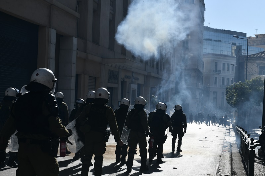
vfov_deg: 19.4
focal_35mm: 70
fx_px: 515
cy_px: 88
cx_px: 132
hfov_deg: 28.8
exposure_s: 1/500
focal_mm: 70
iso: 200
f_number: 11
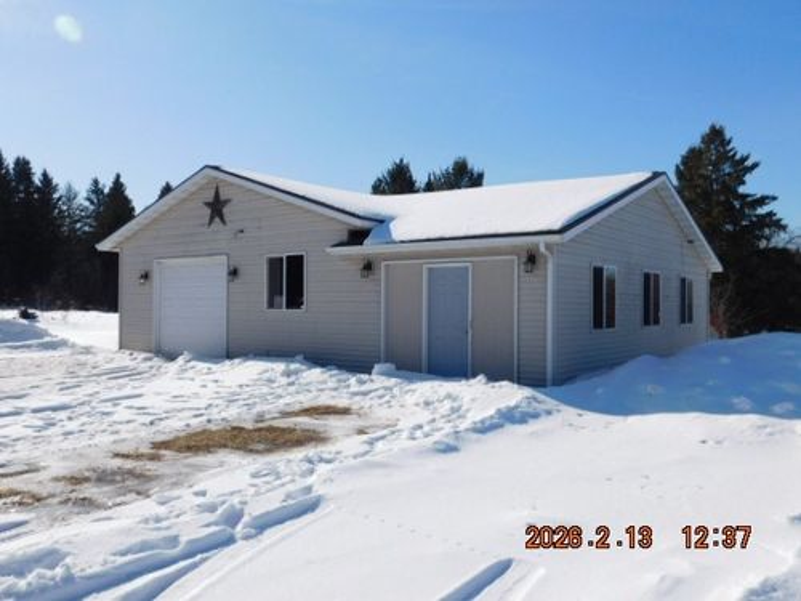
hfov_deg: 60.0
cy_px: 300
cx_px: 400
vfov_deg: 46.8
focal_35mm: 30
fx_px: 694
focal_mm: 5.3
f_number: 6.4
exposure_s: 1/800
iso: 125
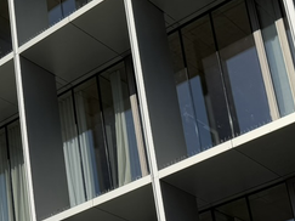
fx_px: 792
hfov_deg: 20.3
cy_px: 260
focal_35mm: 93
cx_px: -19
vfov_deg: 15.3
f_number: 1.78
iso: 80
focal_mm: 6.76
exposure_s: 1/9009
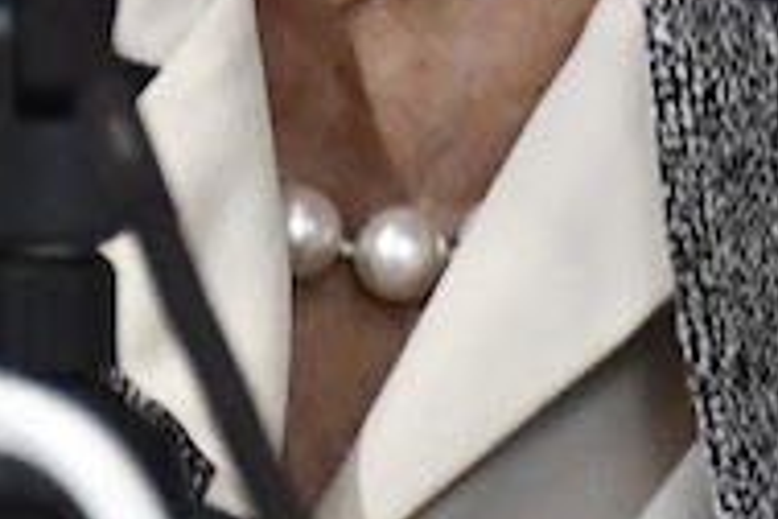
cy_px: -397
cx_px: 288
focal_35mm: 1619
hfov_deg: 1.3
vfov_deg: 0.8
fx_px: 34986
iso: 3600
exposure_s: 1/250
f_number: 5.6
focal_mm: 170
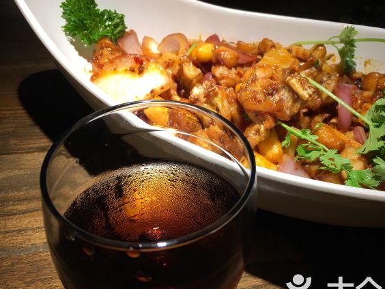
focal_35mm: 36
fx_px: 400
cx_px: 218
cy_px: 147
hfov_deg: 51.2
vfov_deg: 39.7
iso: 25
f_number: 2.2
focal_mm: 4.15
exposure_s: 1/33
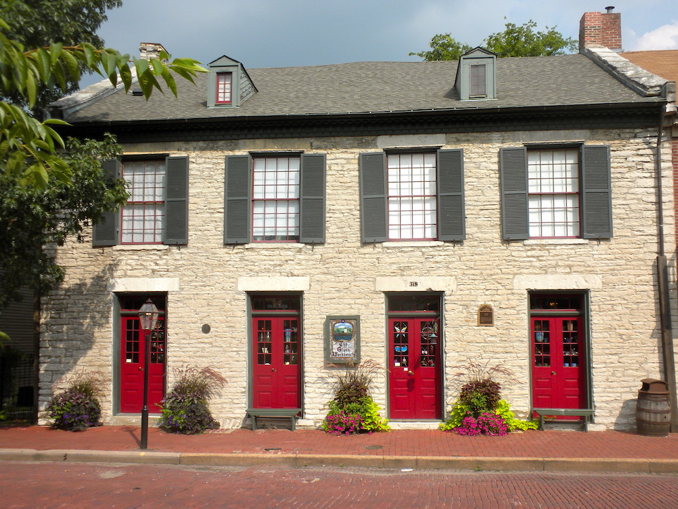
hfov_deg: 50.1
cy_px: 254
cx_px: 339
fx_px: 725
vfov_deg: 38.7
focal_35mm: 37
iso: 64
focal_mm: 6.6
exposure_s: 1/130
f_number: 10
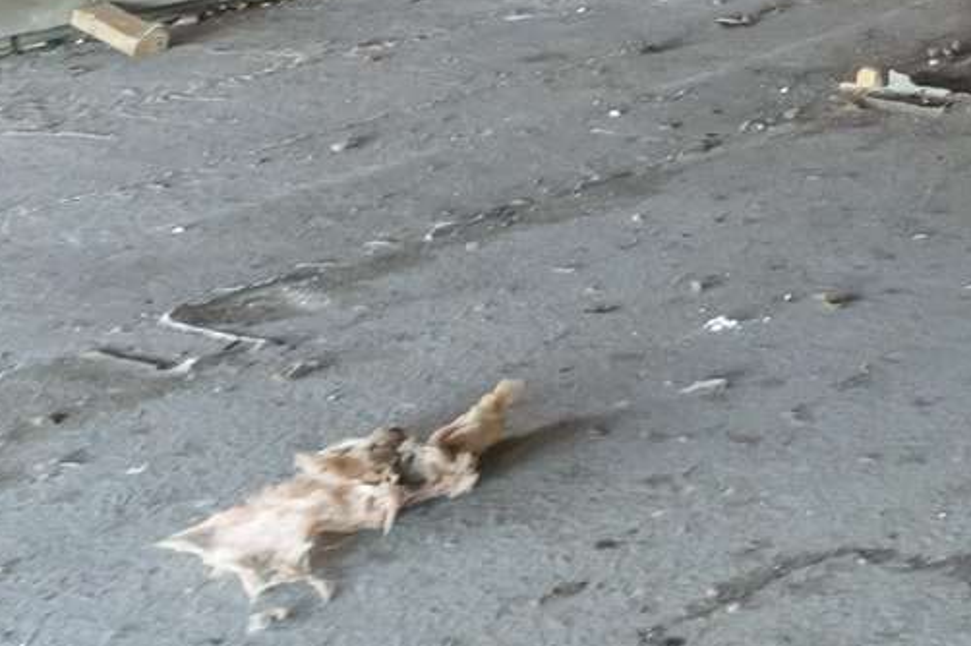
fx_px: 2641
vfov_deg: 12.9
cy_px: -454
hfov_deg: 18.5
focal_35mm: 98
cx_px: 1441
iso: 1600
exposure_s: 1/3
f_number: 8
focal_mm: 16
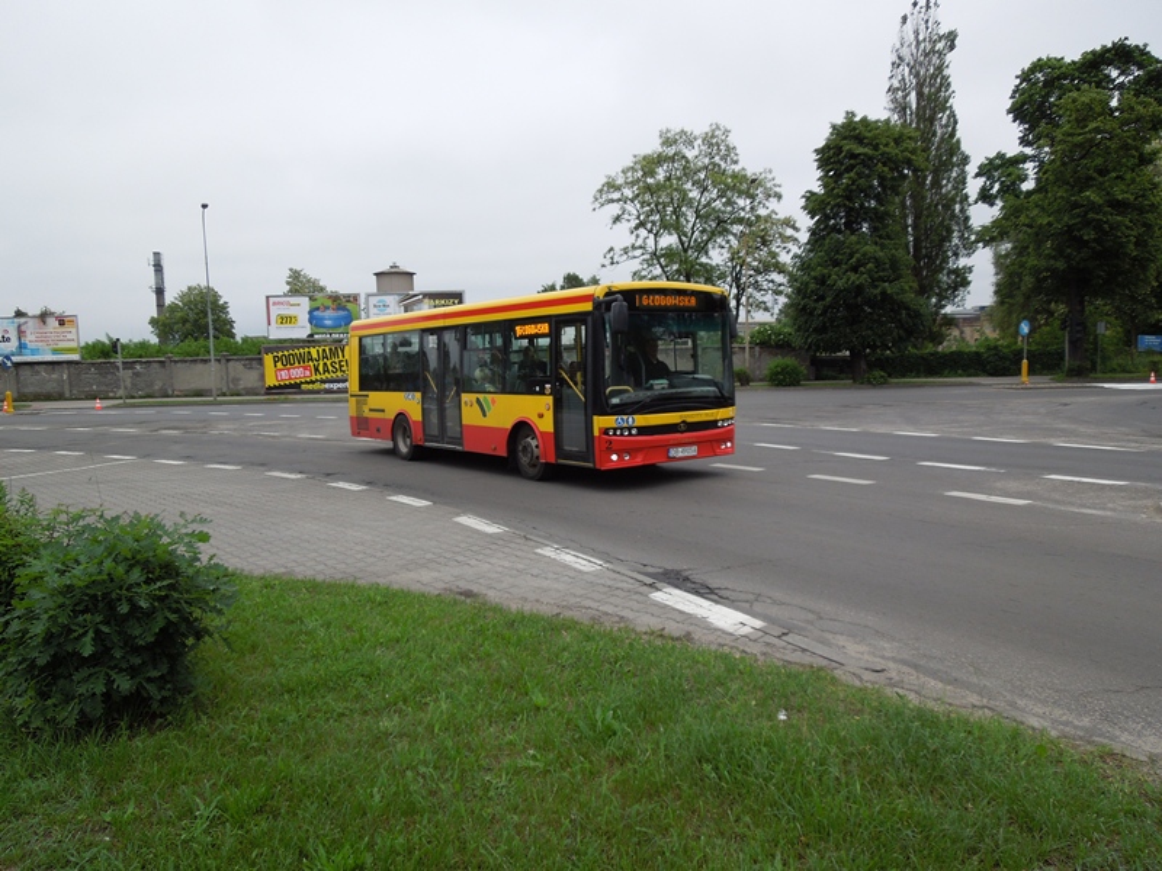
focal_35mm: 25
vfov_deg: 54.9
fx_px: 839
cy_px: 436
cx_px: 581
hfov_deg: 69.4
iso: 100
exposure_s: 1/400
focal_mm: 4.5
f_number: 3.3
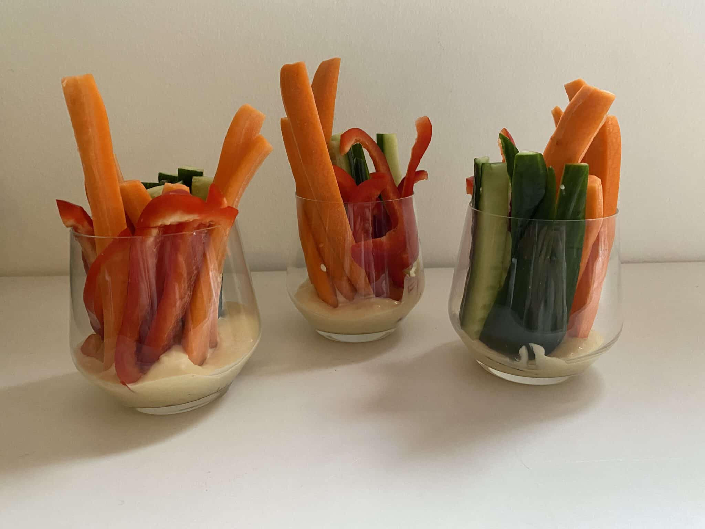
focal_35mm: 26
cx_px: 352
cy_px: 264
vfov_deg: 53.1
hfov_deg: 67.3
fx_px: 530
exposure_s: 1/49
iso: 500
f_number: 1.8
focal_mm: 4.25
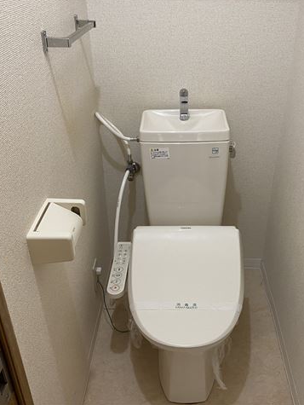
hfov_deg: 40.5
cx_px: 185
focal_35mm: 35
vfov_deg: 52.6
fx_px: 409
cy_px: 202
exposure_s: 1/50
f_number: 1.8
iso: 160
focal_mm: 4.25
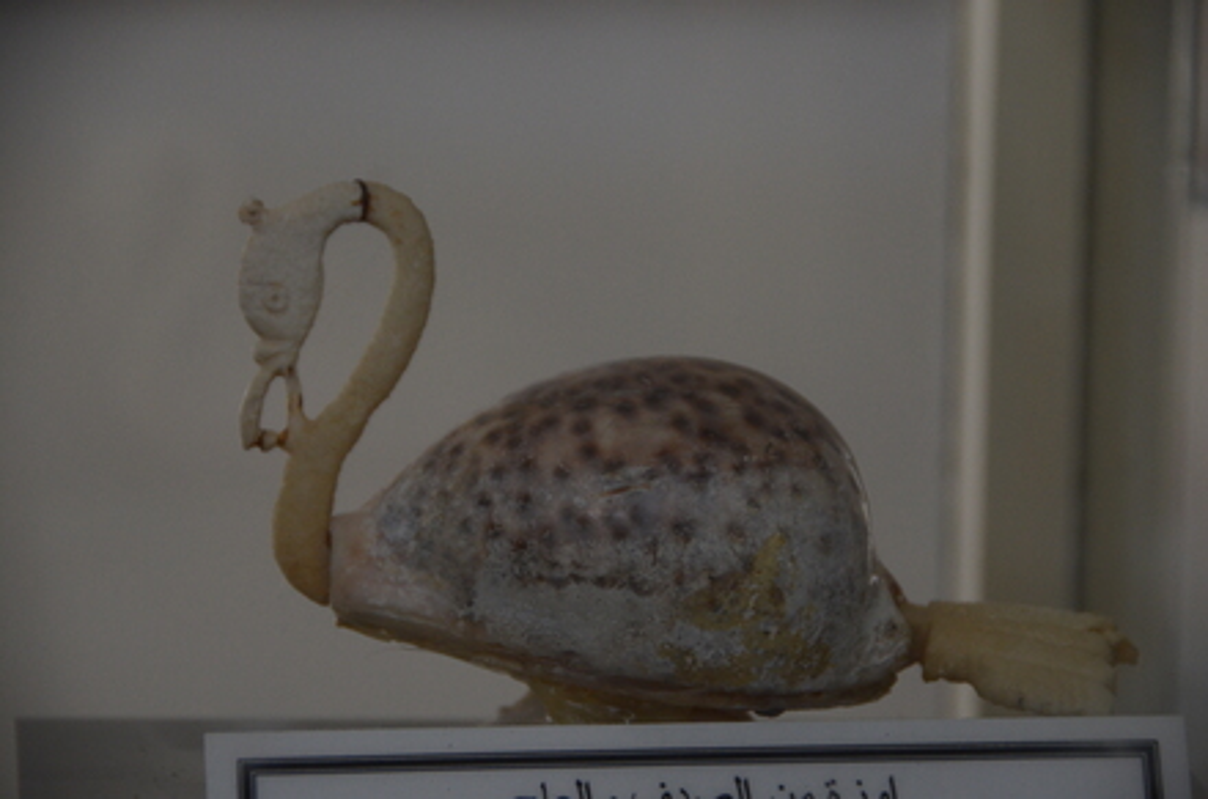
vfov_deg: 5.4
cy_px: 400
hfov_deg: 8.1
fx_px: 8535
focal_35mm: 255
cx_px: 604
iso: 1250
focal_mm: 170
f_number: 5.6
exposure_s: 1/200
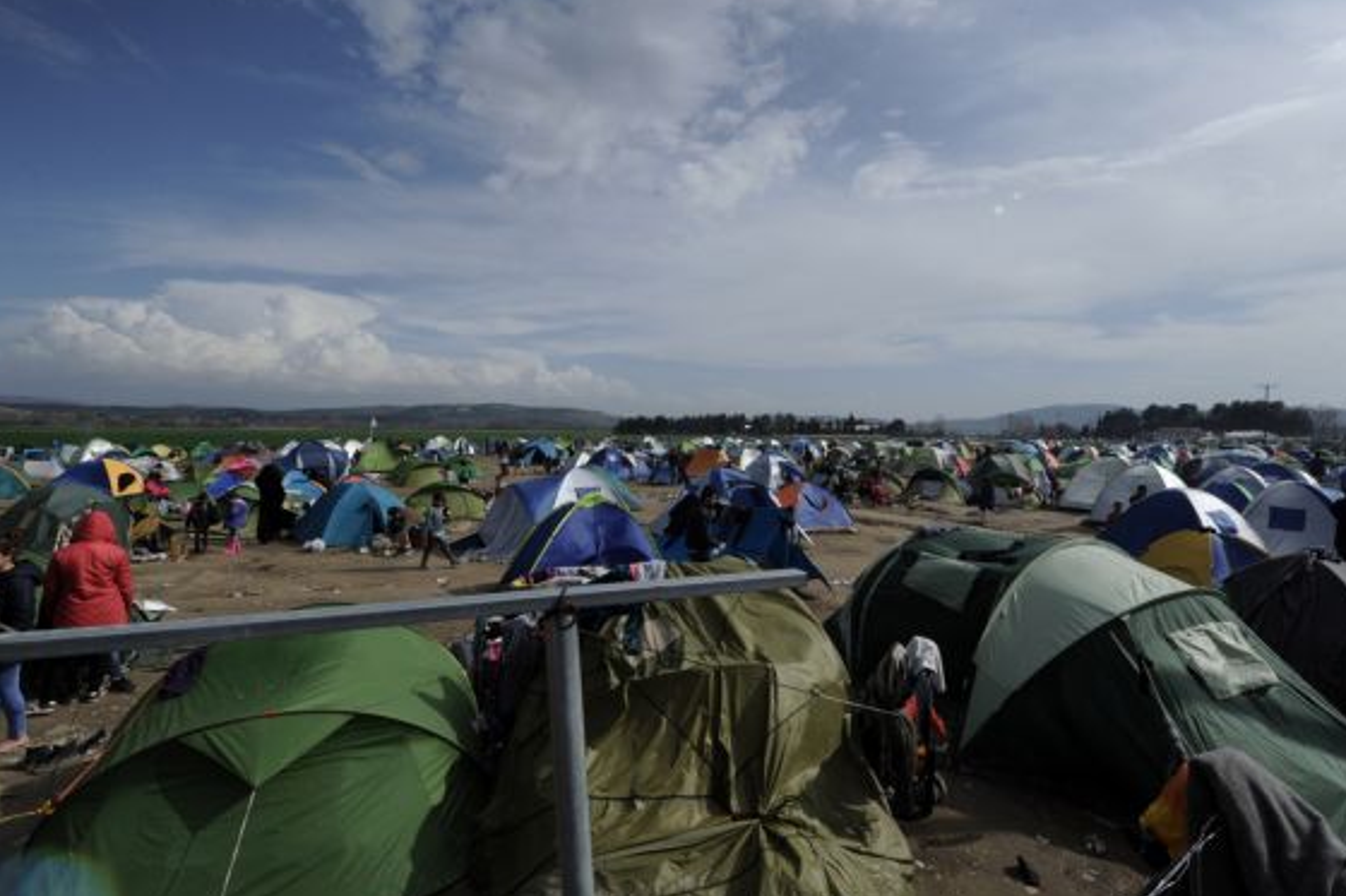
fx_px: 598
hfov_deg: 96.7
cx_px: 707
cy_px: 423
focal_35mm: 16
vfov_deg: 73.6
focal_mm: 14
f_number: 18
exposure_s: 1/800
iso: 640
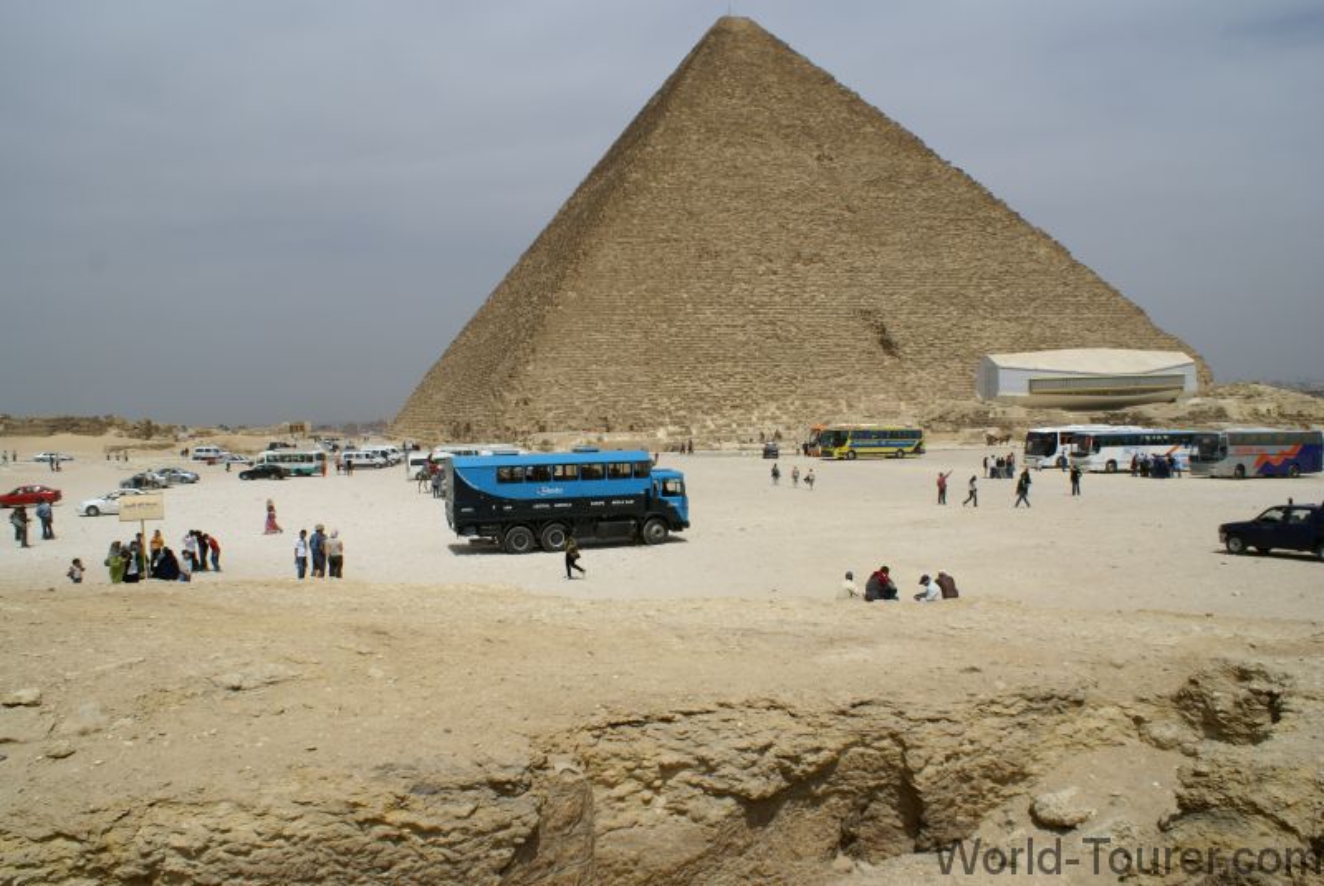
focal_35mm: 27
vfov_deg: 48.0
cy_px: 443
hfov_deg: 67.3
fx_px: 994
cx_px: 662
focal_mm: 18
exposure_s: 1/500
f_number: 10
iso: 100
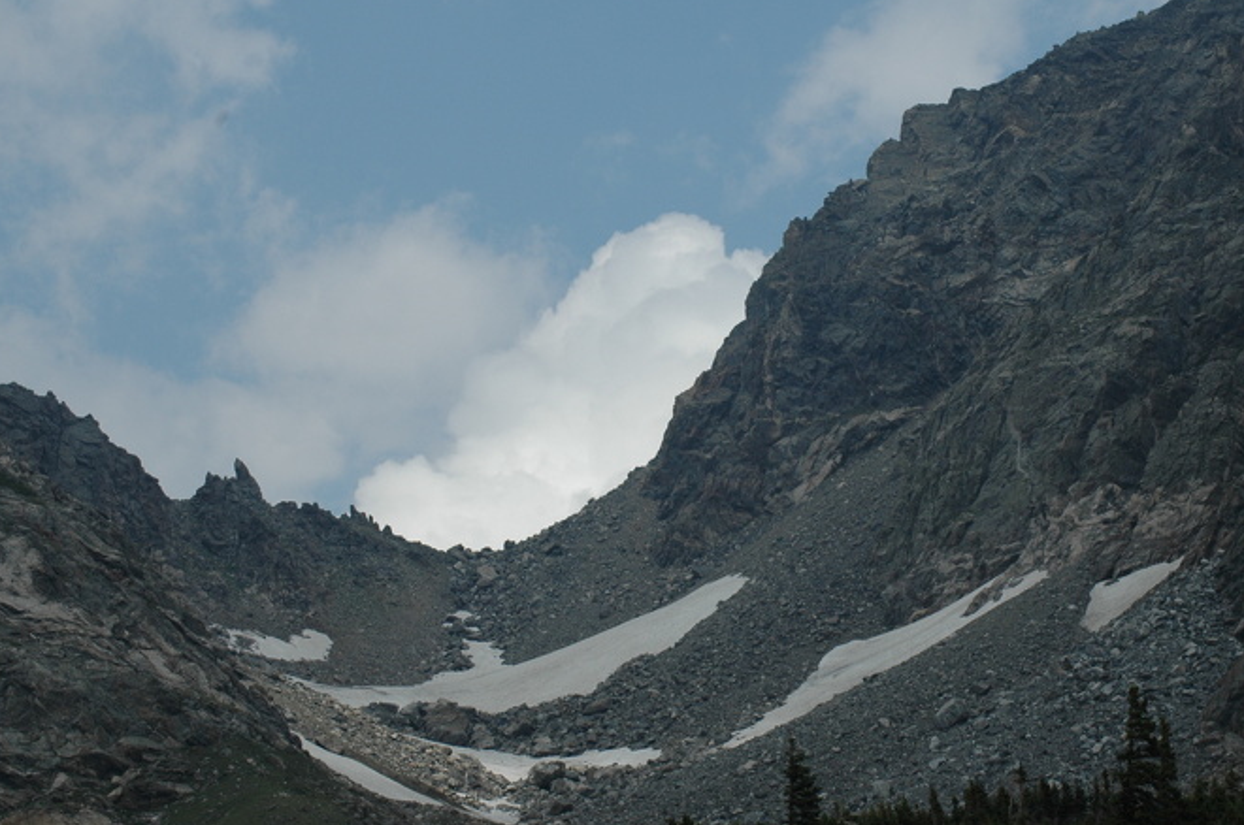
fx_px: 4348
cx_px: 665
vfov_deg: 10.8
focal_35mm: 126
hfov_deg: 16.3
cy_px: 379
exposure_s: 1/500
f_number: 11
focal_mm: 70
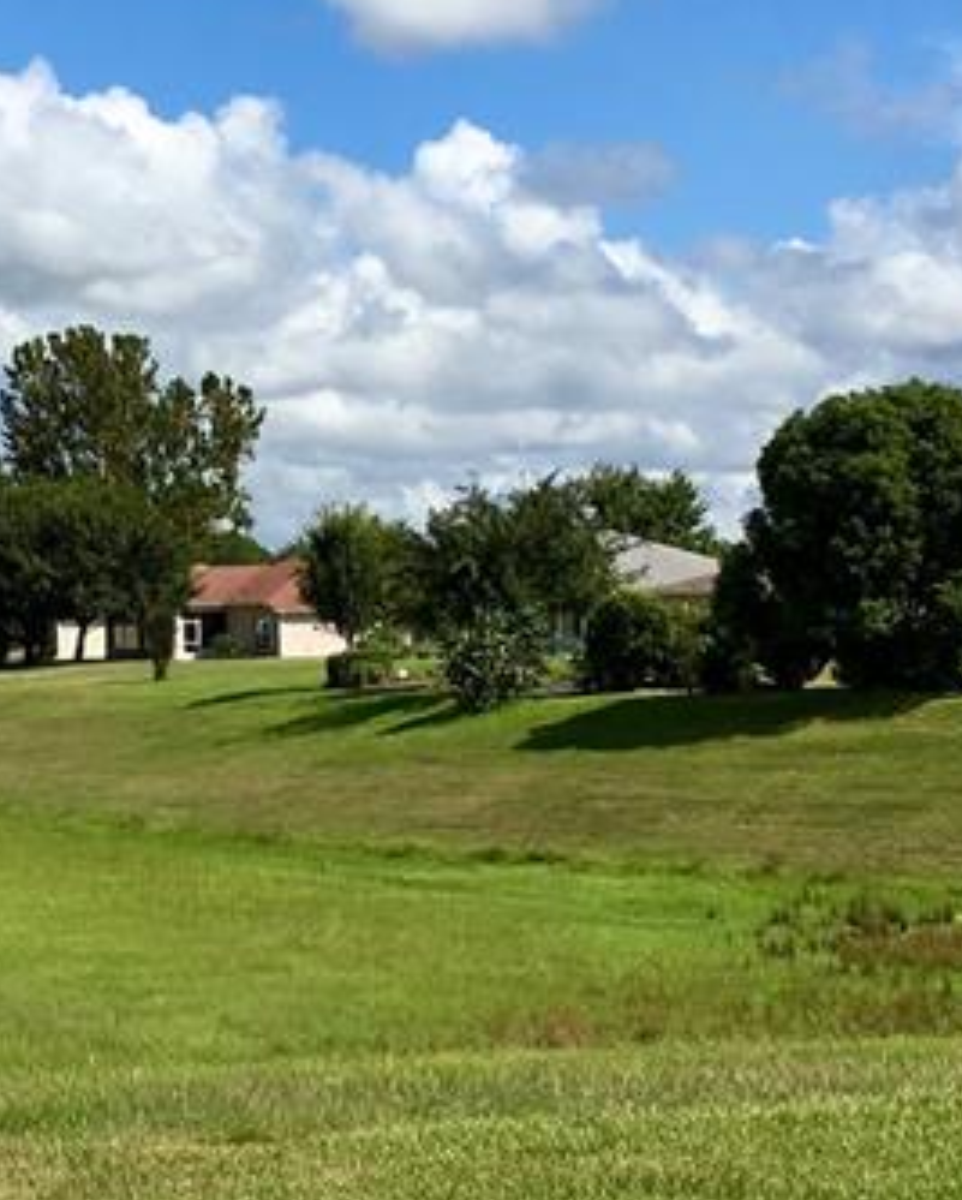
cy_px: 544
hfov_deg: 17.4
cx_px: 86
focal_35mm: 87
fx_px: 3092
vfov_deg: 22.0
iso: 25
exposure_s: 1/2404
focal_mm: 4.15
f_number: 2.2
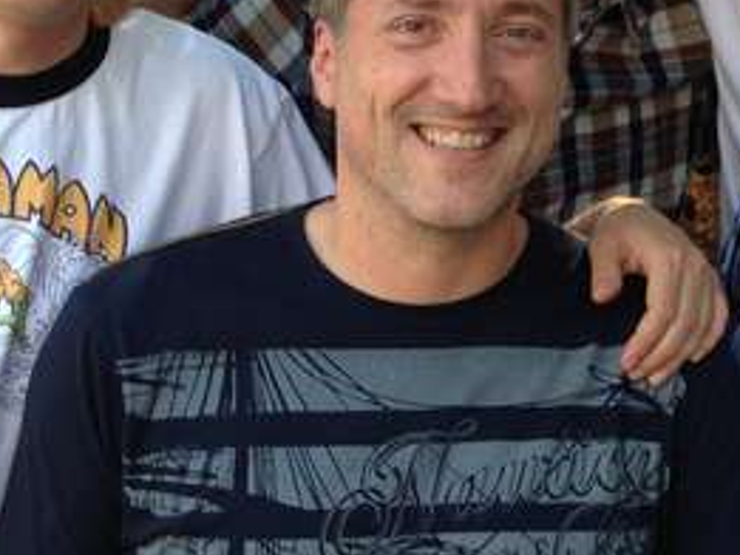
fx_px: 2160
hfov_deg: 19.3
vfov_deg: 14.7
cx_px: 553
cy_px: 275
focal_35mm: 101
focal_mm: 4.12
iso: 50
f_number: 2.4
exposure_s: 1/129
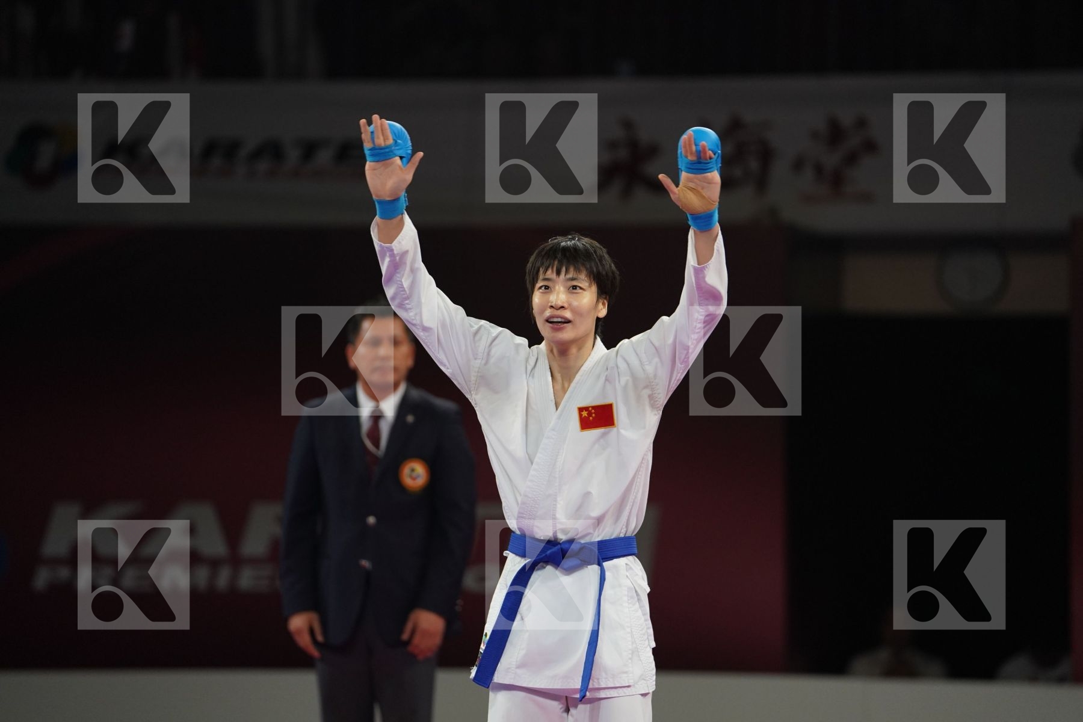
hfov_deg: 11.0
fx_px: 5625
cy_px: 361
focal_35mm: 187
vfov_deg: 7.3
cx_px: 542
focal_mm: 187
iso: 2000
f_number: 2.8
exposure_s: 1/1000
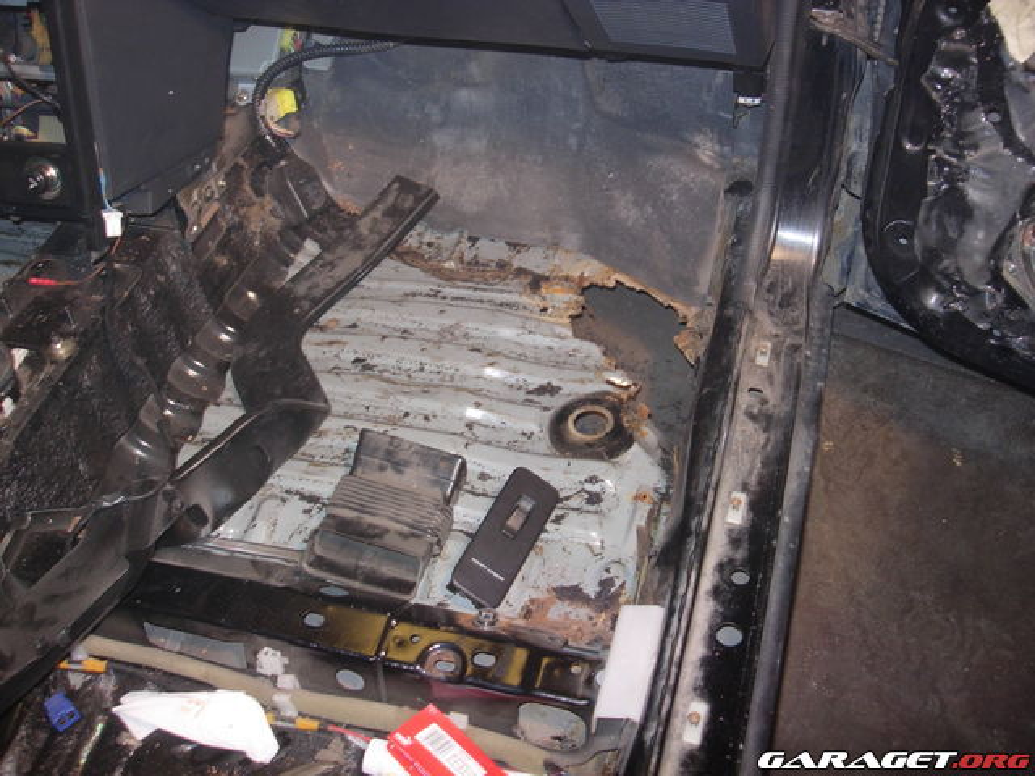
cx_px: 518
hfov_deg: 49.0
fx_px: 1136
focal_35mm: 38
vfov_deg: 37.7
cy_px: 388
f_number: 2.8
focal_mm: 7.8
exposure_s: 1/64
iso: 79
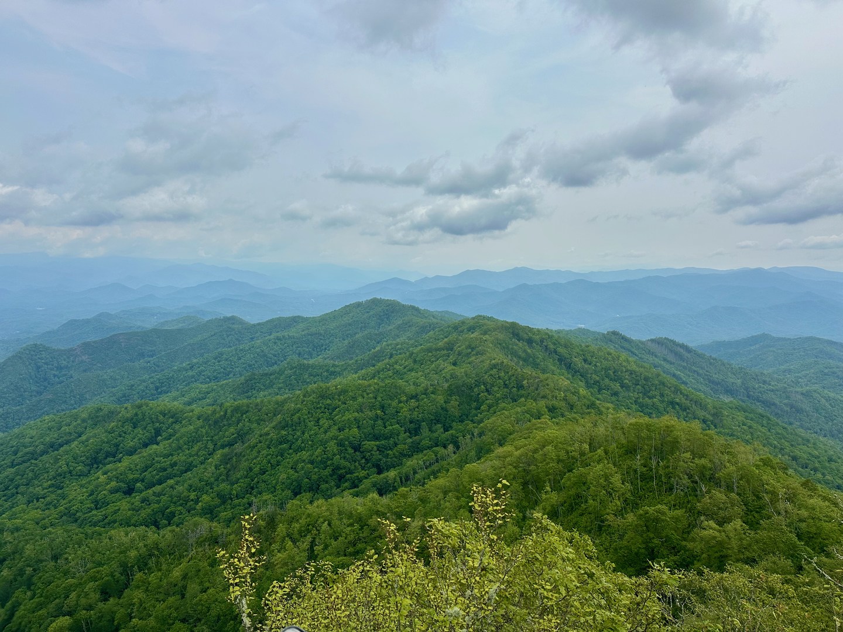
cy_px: 316
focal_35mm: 24
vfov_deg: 56.8
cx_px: 422
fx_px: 584
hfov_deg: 71.6
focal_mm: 6.86
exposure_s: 1/7576
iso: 80
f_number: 1.78
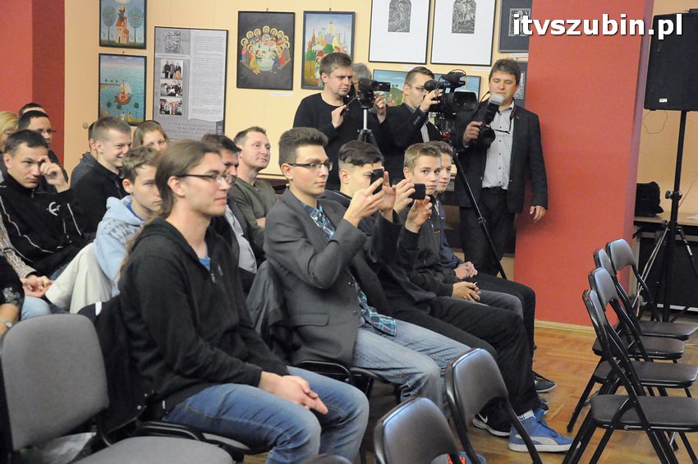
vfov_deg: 22.6
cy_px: 232
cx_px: 349
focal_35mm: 60
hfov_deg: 33.4
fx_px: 1162
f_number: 4.5
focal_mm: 40
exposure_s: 1/60
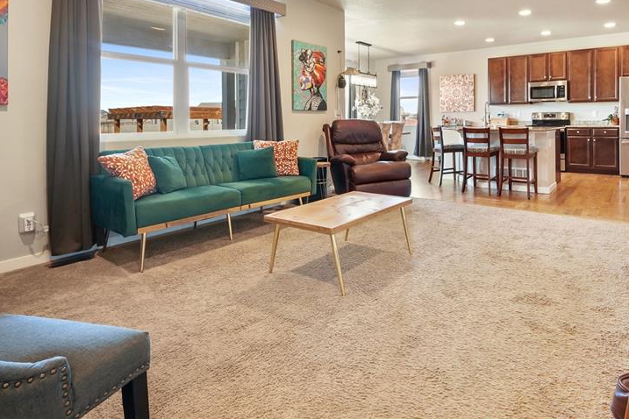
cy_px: 121
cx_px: 397
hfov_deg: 82.2
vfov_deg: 59.6
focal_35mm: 20
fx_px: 349
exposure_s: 1/1.67
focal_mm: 14
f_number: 9
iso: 800
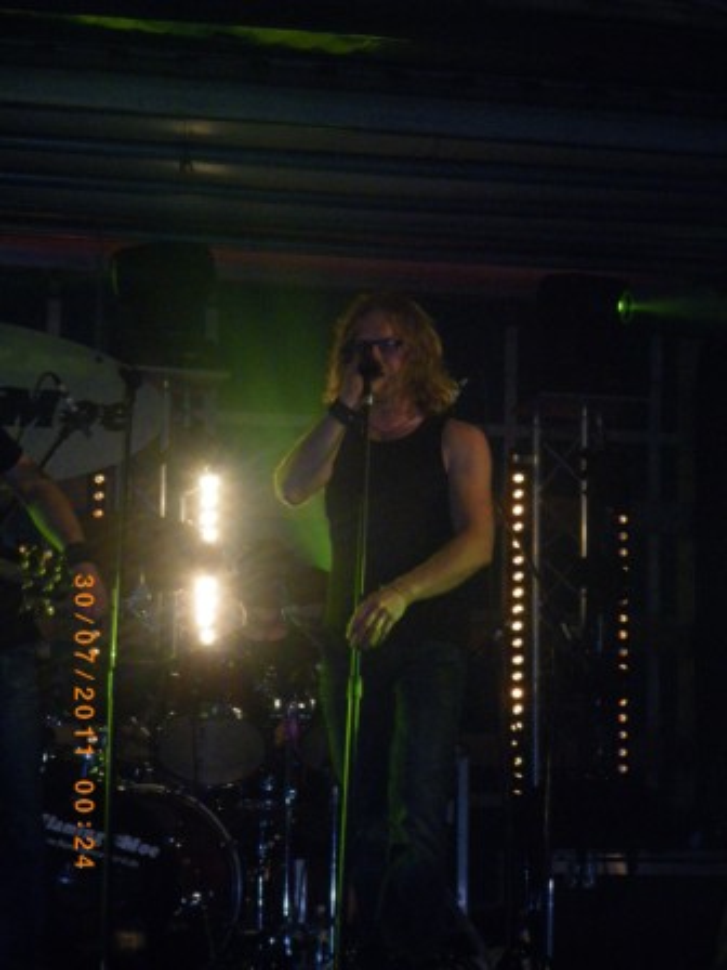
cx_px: 364
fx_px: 2604
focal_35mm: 93
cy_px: 485
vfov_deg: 21.1
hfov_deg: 15.9
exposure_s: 1/100
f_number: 5.3
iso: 800
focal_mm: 16.5
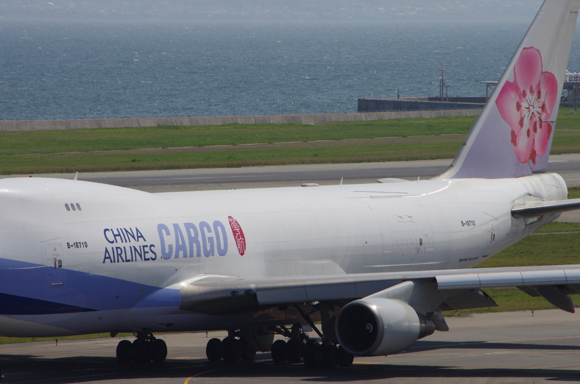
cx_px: 290
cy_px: 192
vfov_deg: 3.0
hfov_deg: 4.6
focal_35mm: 450
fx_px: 7234
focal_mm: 300
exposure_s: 1/500
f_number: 13
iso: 200
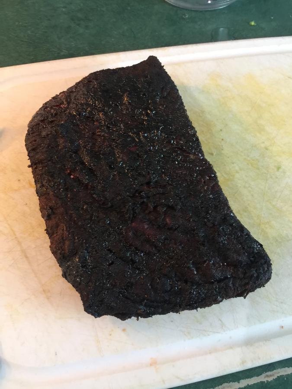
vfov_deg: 61.7
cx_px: 146
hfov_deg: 48.2
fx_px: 326
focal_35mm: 29
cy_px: 194
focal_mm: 4.15
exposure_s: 1/8
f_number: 2.2
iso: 100
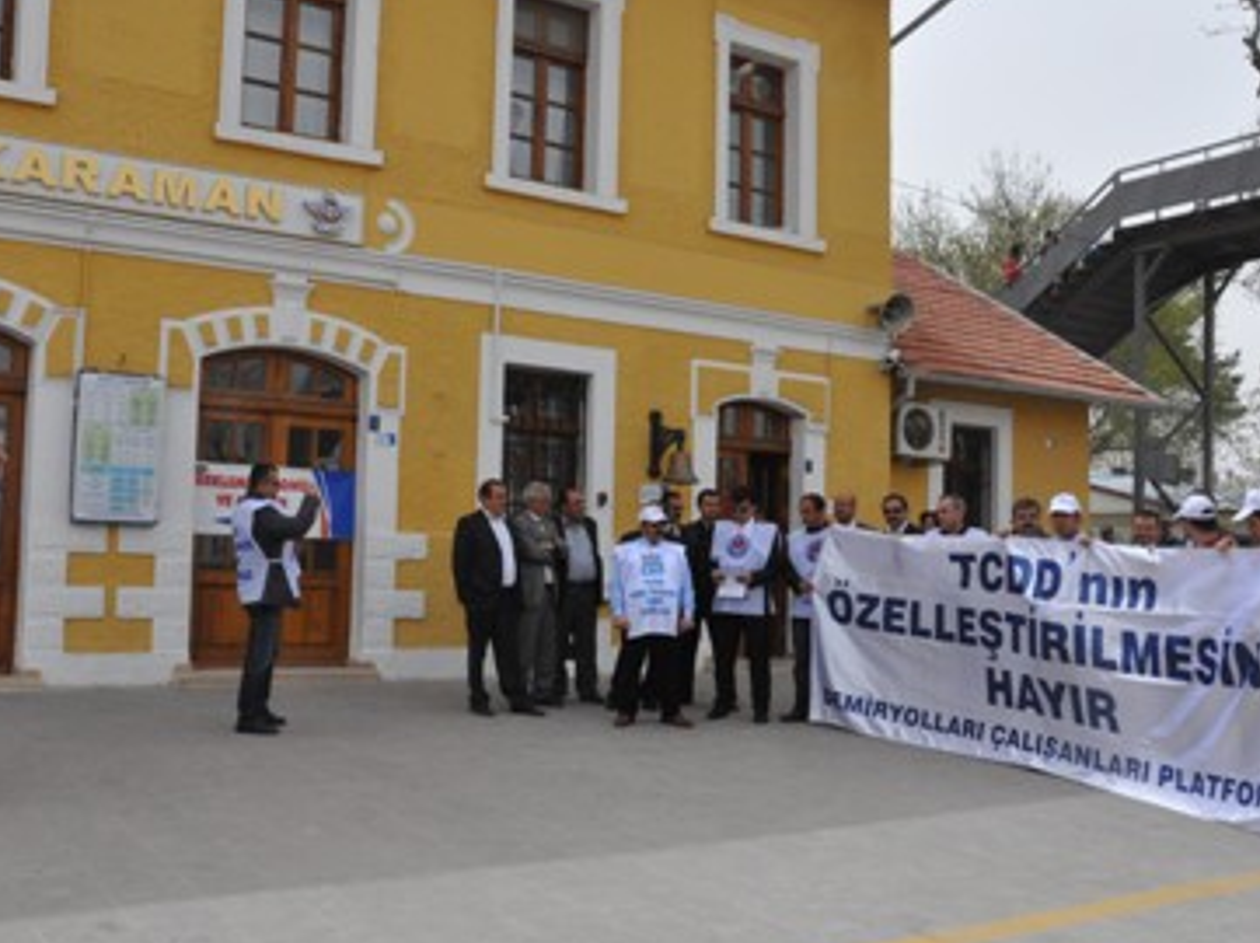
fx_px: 1367
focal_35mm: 38
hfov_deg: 49.5
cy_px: 475
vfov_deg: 38.0
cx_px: 600
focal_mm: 21
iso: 1600
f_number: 22
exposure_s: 1/500
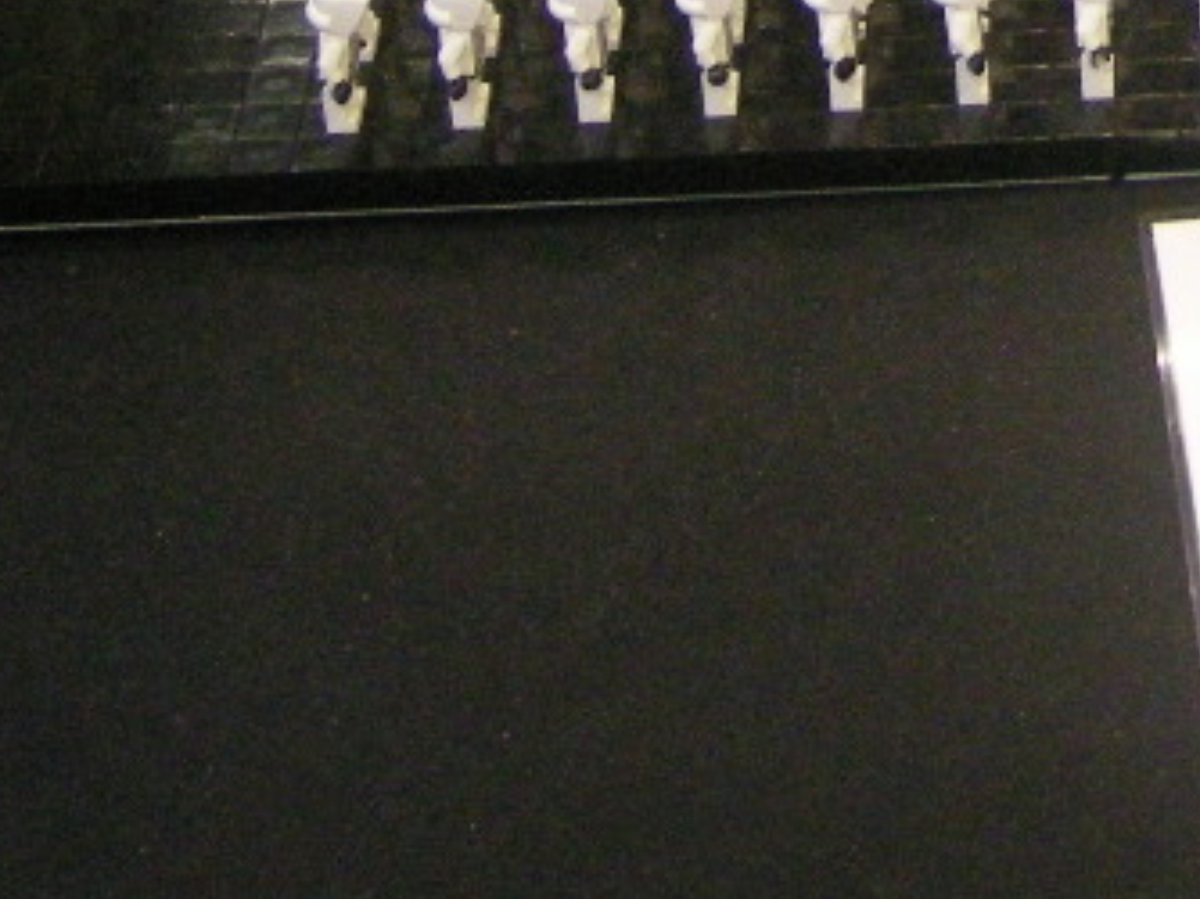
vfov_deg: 10.1
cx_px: 1613
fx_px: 4780
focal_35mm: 138
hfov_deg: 13.7
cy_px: -737
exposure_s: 1/18.6
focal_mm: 7.5
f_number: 2.7
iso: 400
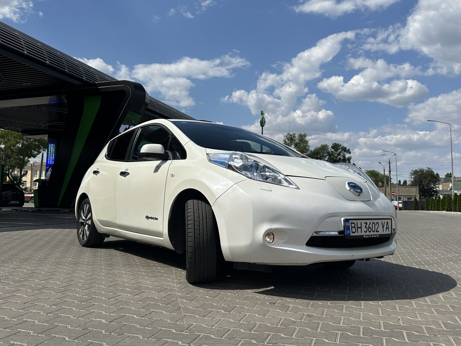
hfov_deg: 59.9
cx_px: 220
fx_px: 400
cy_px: 153
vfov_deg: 46.7
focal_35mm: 30
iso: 80
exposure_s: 1/8197
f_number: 1.78
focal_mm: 6.86
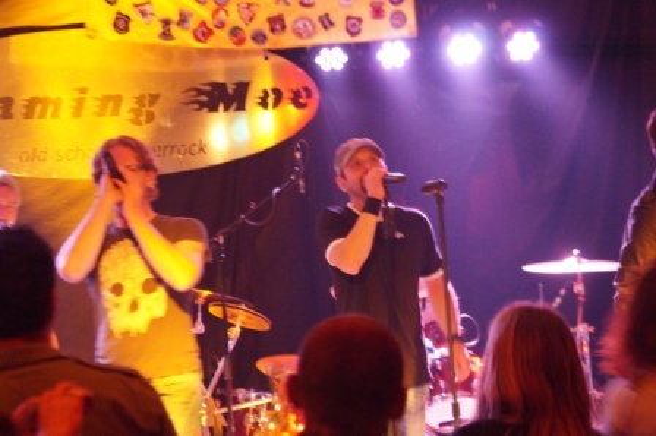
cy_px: 218
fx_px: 2731
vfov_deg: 9.1
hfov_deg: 13.7
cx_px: 328
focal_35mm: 150
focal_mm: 100
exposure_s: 1/13
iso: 3200
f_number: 5.6
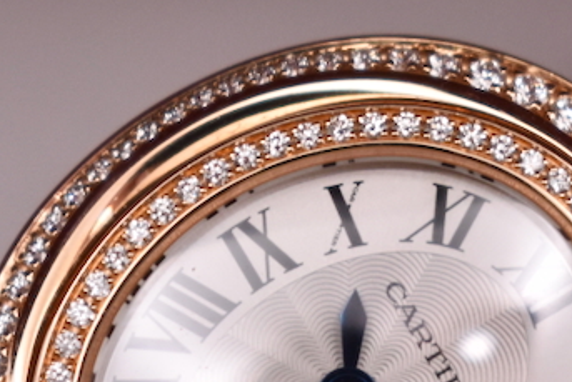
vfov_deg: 4.7
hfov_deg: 7.1
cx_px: 410
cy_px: 362
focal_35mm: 291
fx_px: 4625
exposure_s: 1/125
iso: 640
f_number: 5.6
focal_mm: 52
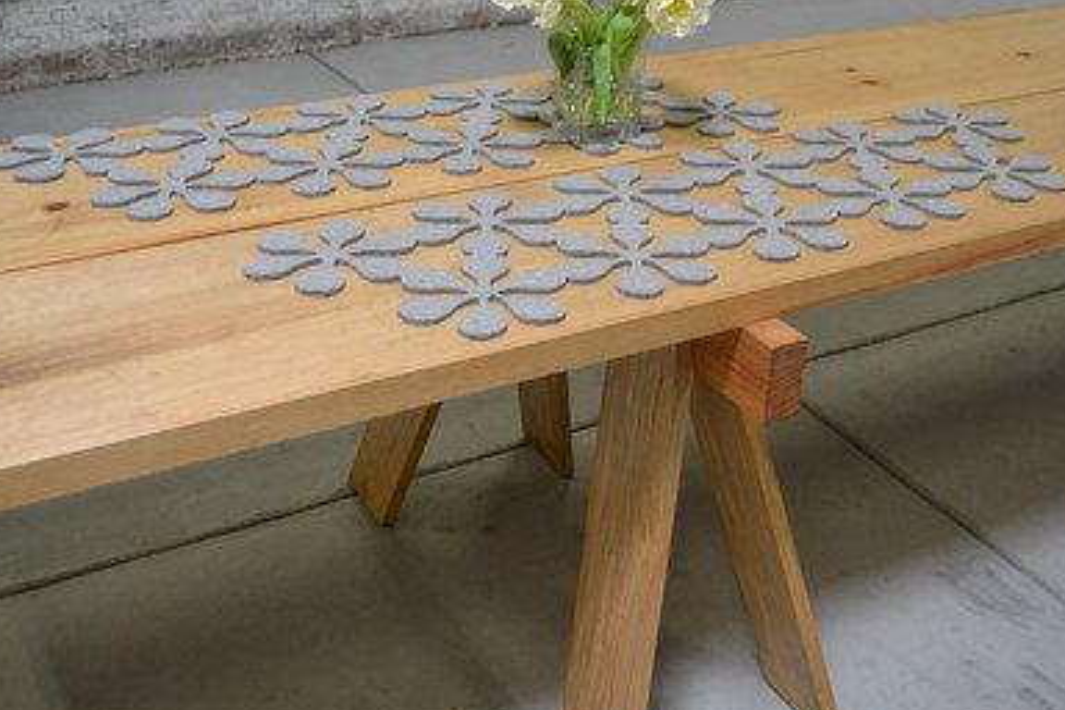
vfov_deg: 29.8
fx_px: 1331
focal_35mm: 45
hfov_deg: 43.6
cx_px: 532
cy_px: 308
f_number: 4
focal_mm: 24
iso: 800
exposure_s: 1/60
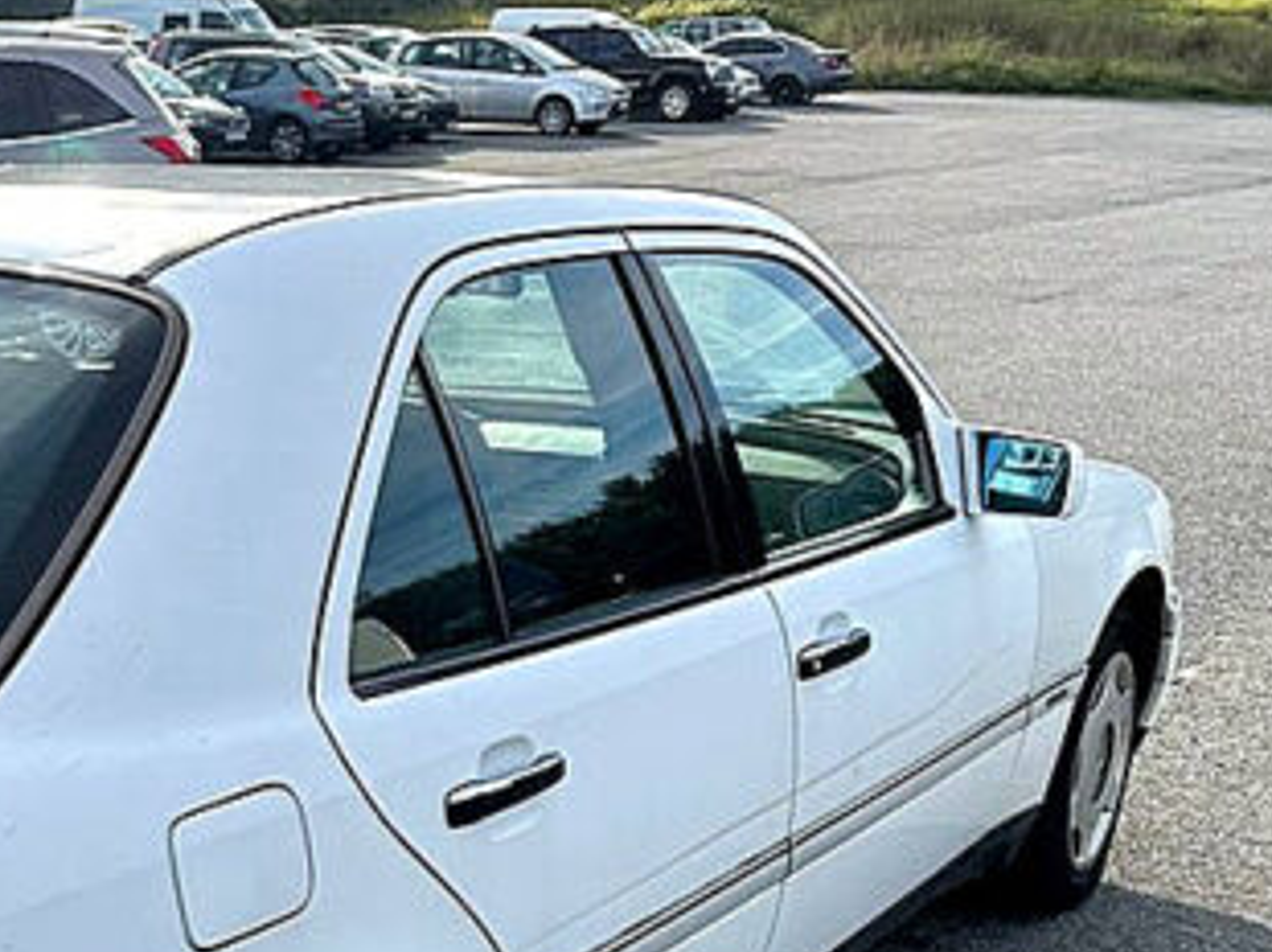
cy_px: 960
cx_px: 148
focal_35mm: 62
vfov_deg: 22.7
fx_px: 2276
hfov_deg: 30.0
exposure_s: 1/2732
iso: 80
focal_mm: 6.86
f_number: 1.78
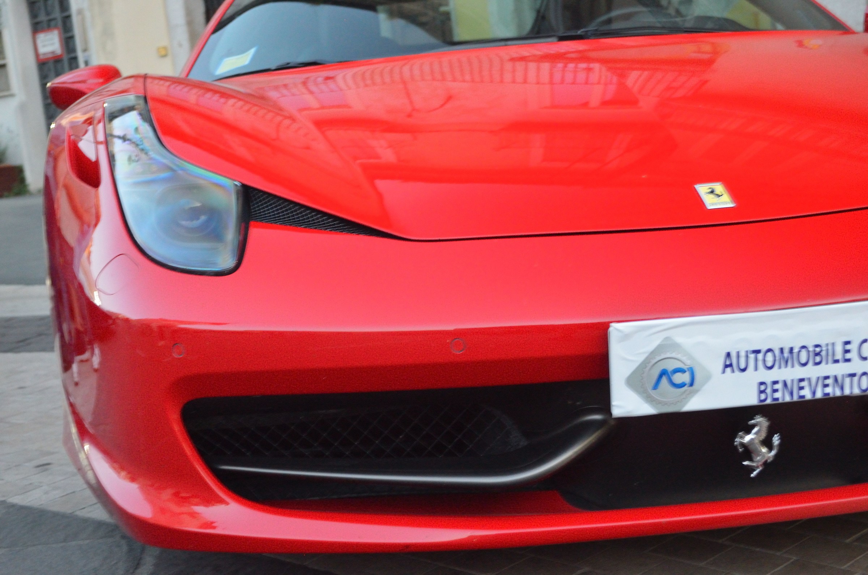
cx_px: 434
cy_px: 288
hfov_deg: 37.9
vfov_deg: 25.6
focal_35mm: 52
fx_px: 1263
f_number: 5
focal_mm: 35
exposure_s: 1/10
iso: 3200
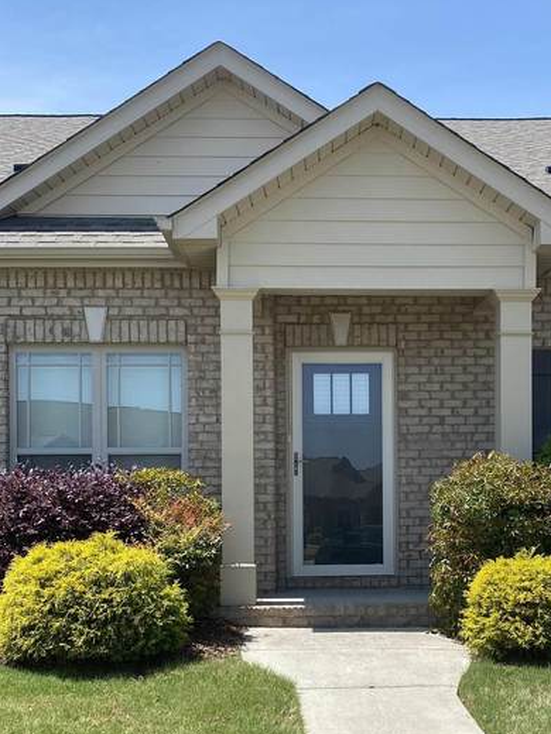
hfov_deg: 30.1
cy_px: 481
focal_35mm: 48
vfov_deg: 39.3
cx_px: 349
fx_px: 1019
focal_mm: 4.25
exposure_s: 1/2513
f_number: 1.8
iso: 32
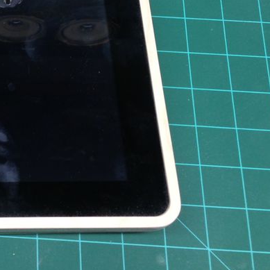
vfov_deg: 19.0
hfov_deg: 18.1
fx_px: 794
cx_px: -74
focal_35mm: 90
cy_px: 41
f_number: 2.4
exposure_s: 1/30
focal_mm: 4.13
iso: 50
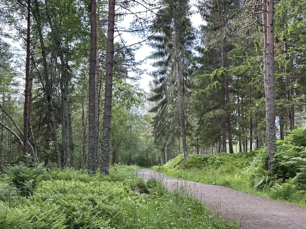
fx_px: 309
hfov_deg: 52.6
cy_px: 109
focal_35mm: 35
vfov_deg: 40.7
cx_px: 142
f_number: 1.78
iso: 64
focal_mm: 6.86
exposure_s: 1/224
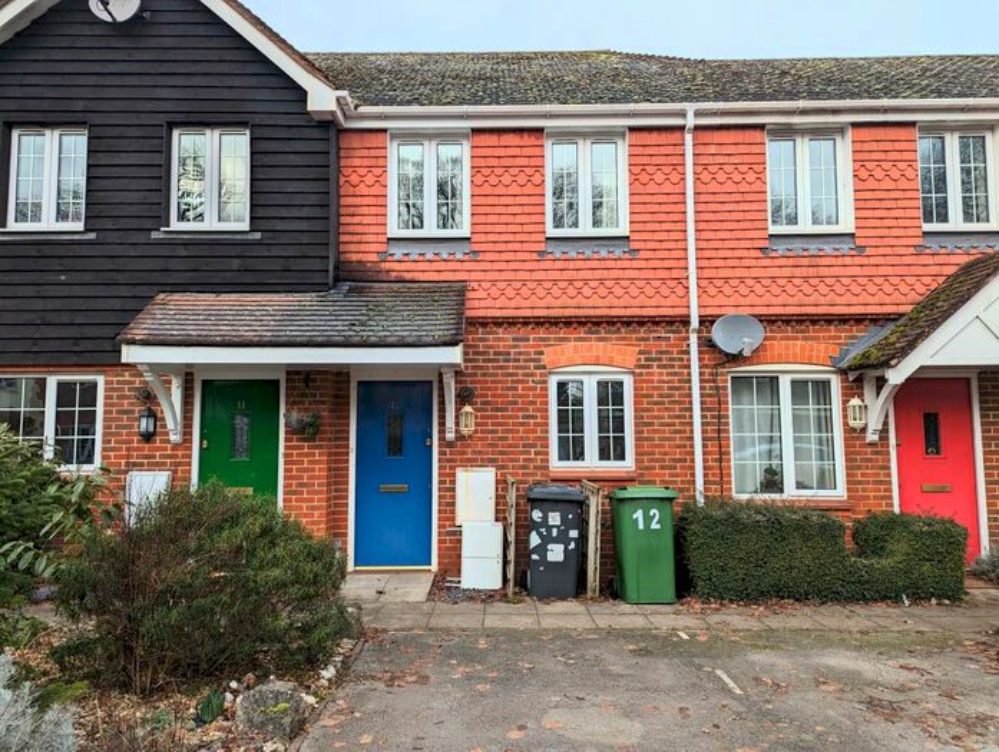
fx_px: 694
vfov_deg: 56.9
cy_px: 376
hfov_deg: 71.5
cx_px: 500
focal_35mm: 24
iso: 49
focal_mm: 6.81
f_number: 1.85
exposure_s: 1/845
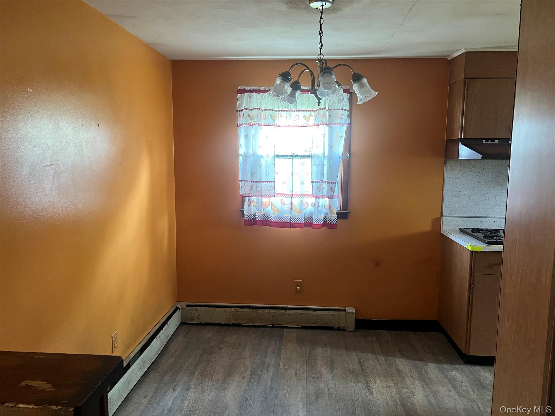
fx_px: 417
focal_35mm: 26
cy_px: 208
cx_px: 278
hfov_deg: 67.3
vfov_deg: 53.1
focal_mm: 5.7
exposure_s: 1/60
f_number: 1.5
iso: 400
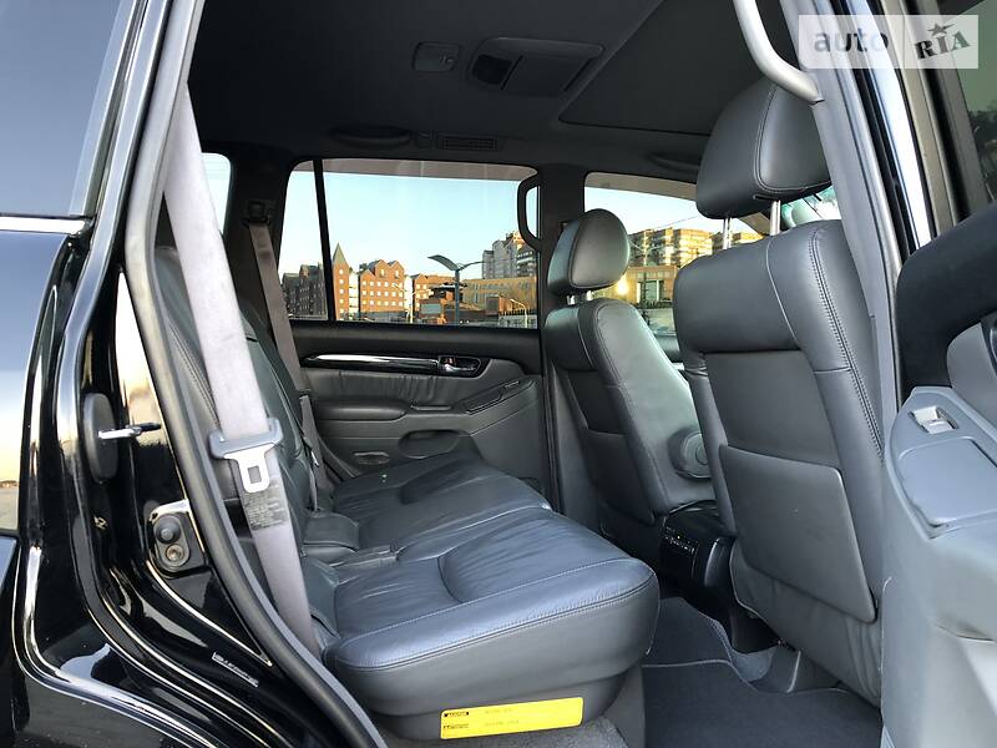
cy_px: 374
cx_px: 498
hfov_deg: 63.4
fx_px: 806
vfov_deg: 49.7
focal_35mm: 28
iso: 40
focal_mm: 4
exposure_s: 1/17
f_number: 1.8
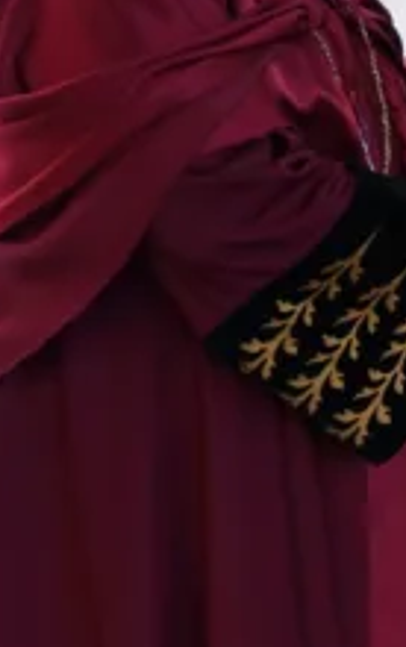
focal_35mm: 147
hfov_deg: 8.3
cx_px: 933
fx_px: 2596
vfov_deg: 14.2
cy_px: 331
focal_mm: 31
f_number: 4
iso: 200
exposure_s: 1/160
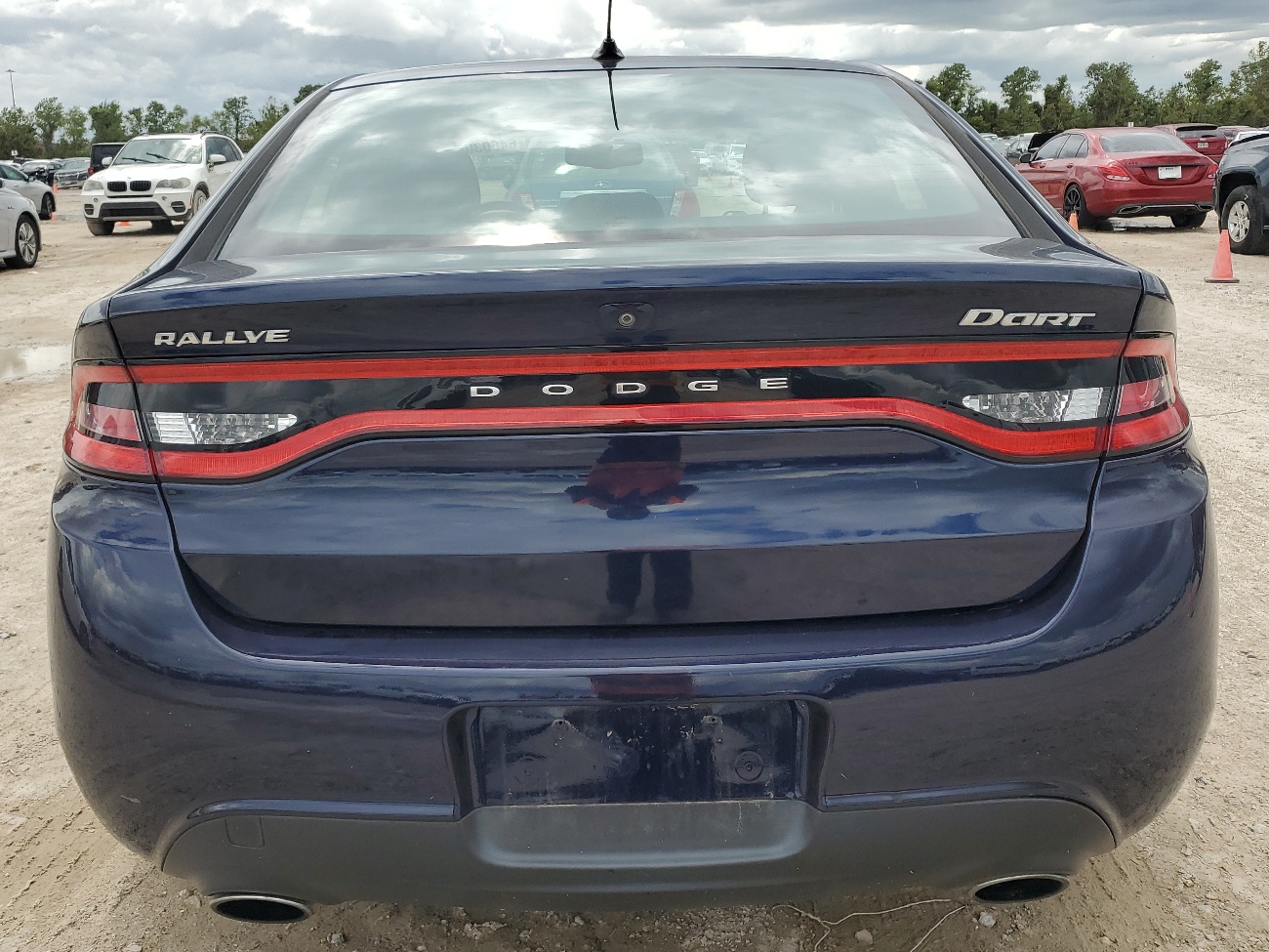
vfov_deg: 44.0
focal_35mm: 32
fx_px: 1173
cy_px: 409
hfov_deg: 56.8
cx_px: 586
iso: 50
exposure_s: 1/2500
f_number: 1.5
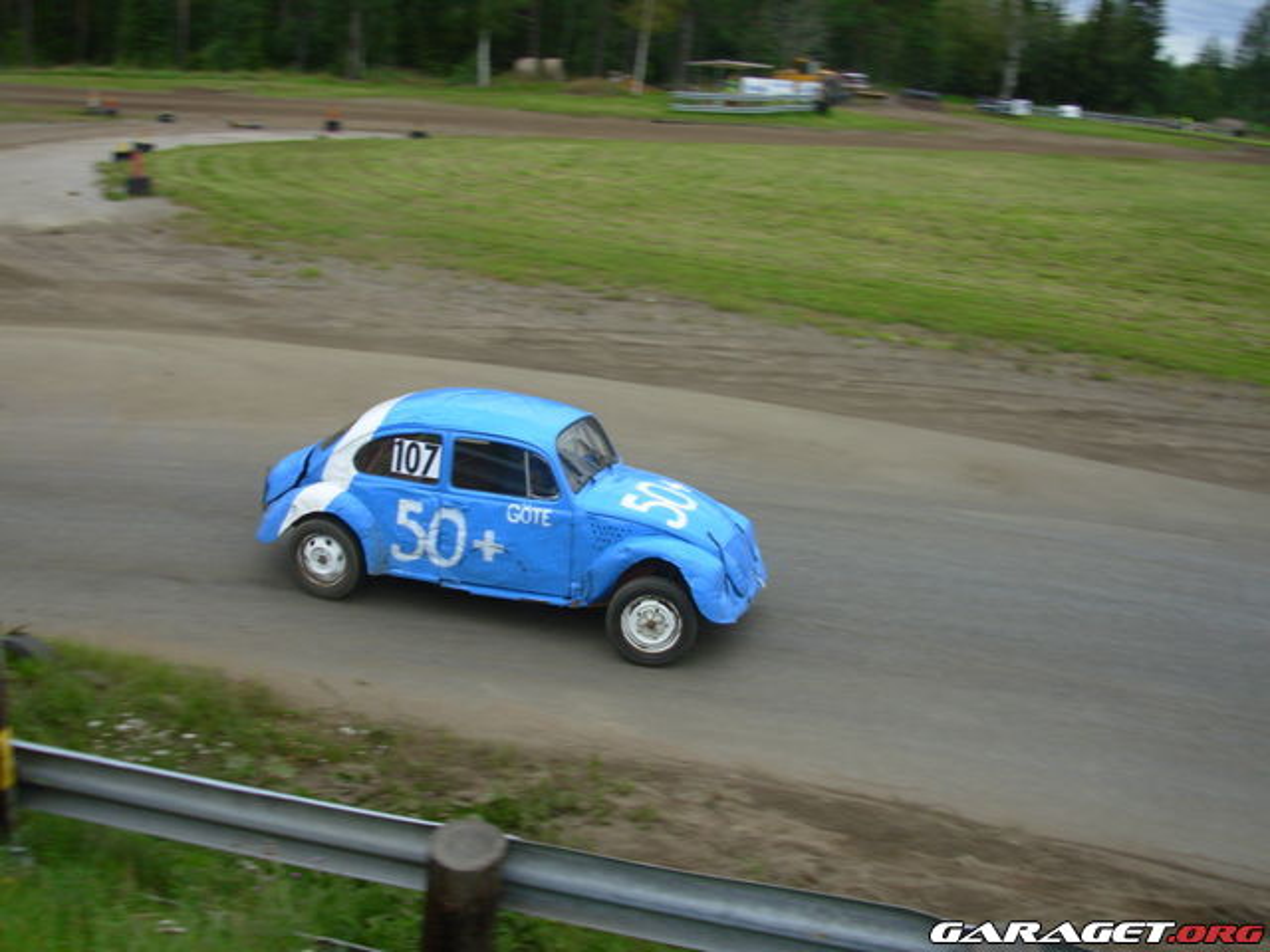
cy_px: 476
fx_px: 1394
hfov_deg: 49.0
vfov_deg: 37.7
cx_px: 635
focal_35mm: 38
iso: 50
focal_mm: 6.3
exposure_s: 1/264
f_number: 2.9
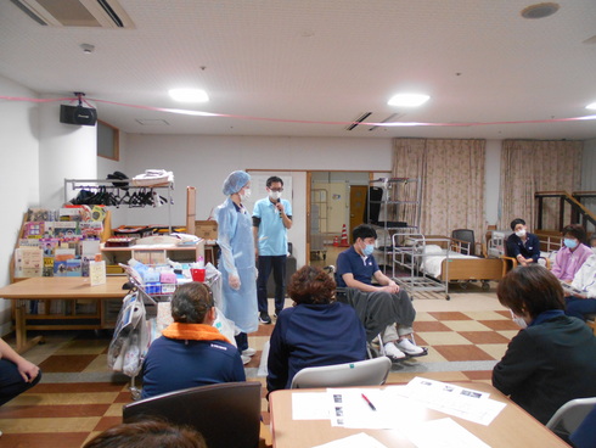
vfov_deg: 53.1
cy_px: 224
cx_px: 298
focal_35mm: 26
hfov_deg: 67.3
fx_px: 448
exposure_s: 1/30
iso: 360
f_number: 3.2
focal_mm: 4.6
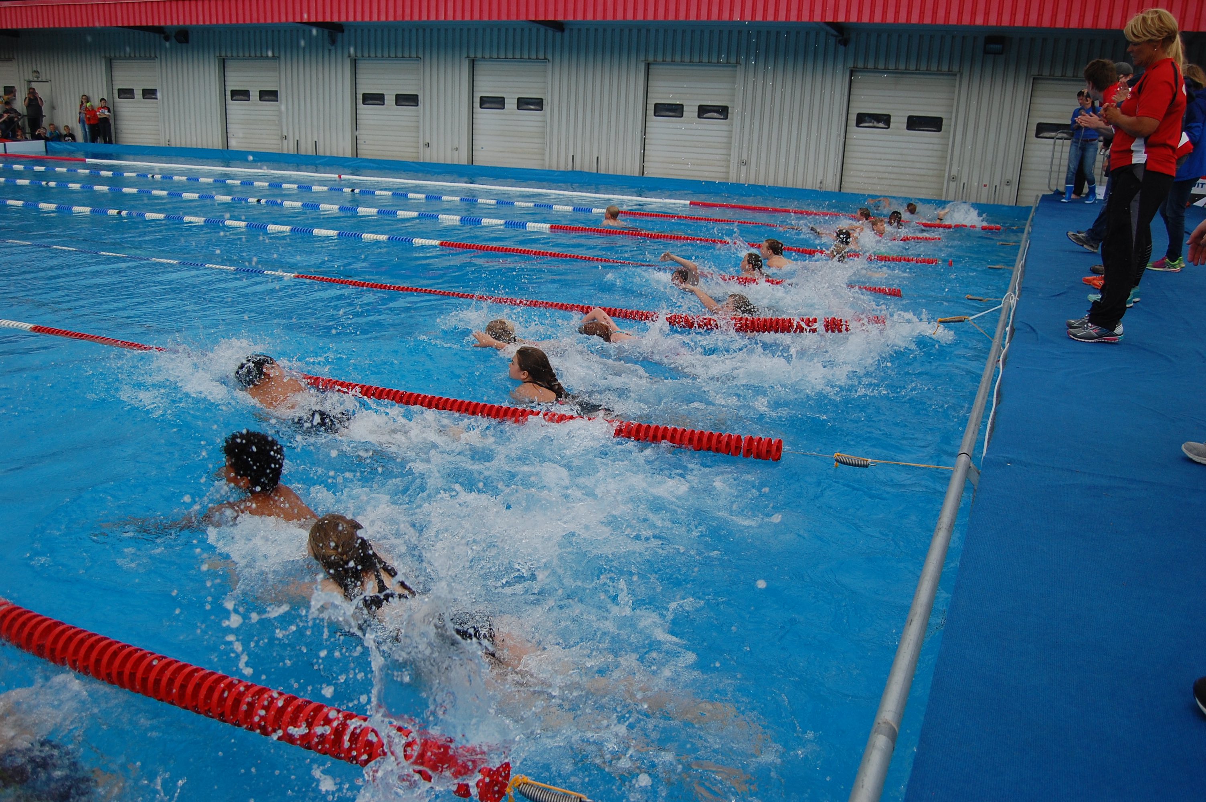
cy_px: 401
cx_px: 603
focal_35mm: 28
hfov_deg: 64.6
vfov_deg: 45.6
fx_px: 954
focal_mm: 19
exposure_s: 1/1000
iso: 360
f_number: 4
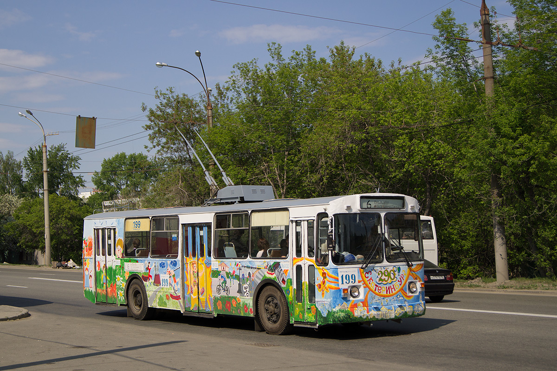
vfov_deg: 22.6
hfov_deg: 33.4
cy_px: 186
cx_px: 278
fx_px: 928
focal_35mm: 60
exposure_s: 1/1600
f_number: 5.6
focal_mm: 40
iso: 200
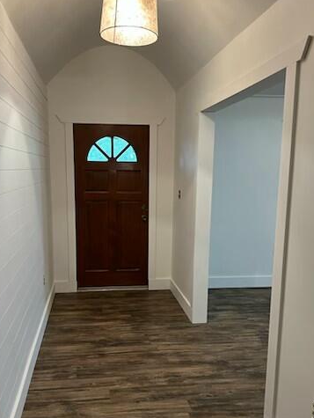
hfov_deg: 40.7
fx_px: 423
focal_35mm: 35
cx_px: 142
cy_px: 243
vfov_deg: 52.4
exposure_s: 1/60
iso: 250
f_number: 1.5
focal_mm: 5.7
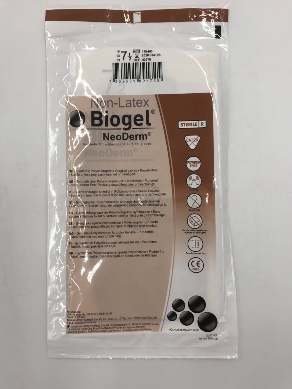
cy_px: 194
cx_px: 146
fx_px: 315
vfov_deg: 63.4
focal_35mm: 28
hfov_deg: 49.8
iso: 20
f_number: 1.8
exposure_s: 1/123
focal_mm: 3.99
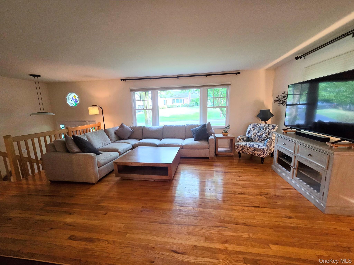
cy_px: 132
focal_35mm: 13
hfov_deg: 106.2
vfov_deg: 89.9
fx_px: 133
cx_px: 177
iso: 250
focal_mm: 2.2
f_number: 2.2
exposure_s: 1/60
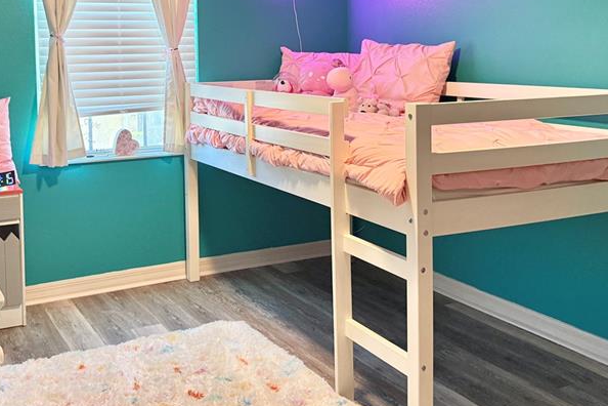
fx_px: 726
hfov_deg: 45.2
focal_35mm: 43
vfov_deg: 30.6
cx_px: 240
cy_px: 98
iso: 400
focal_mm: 6.76
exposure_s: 1/120
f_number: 1.78
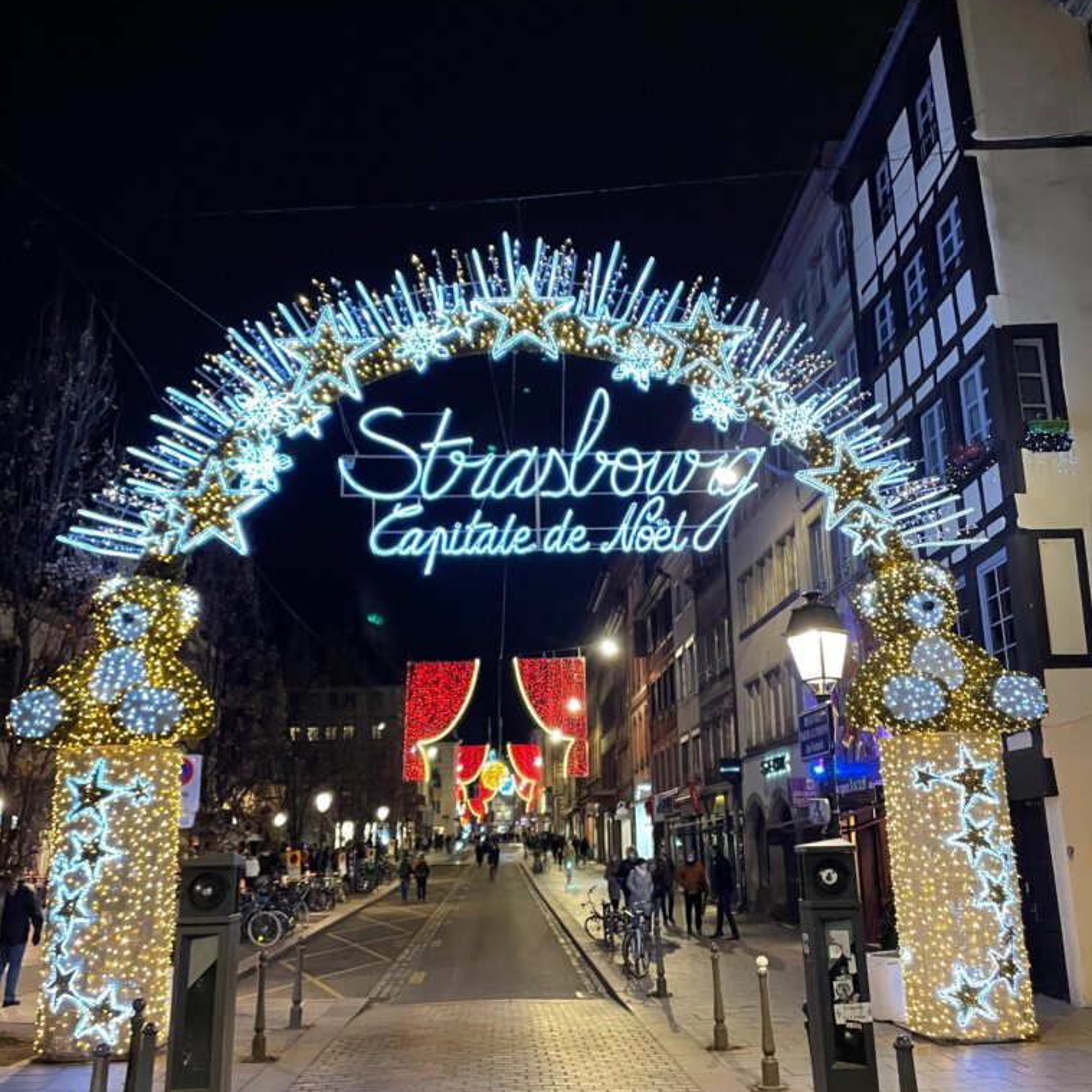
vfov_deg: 52.5
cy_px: 555
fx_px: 1106
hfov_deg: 52.5
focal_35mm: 31
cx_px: 551
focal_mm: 4.2
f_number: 1.6
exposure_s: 1/50
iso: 320
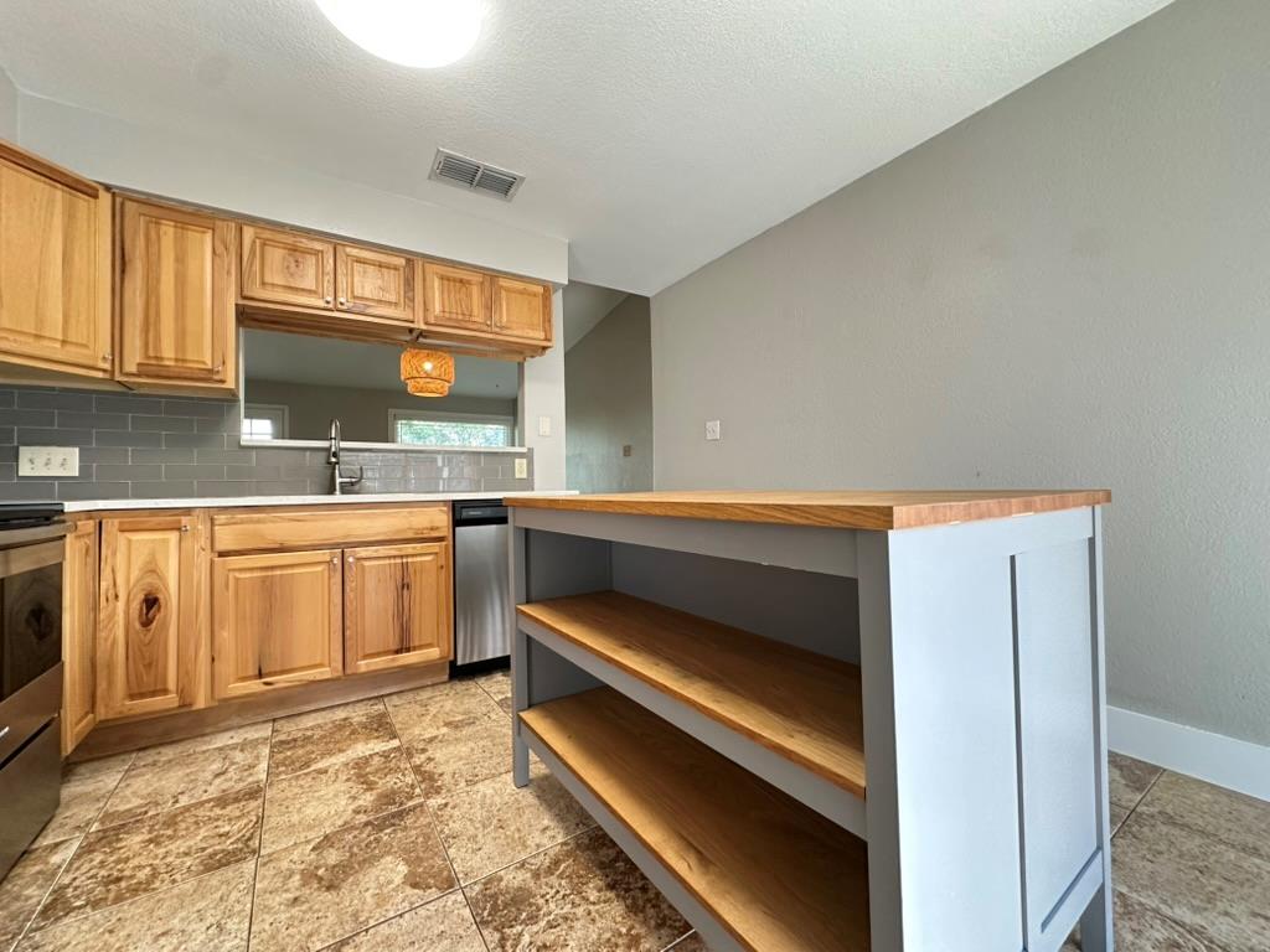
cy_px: 476
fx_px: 514
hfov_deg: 102.1
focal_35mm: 14
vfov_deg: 85.7
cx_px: 635
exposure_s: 1/60
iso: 320
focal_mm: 2.22
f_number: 2.2
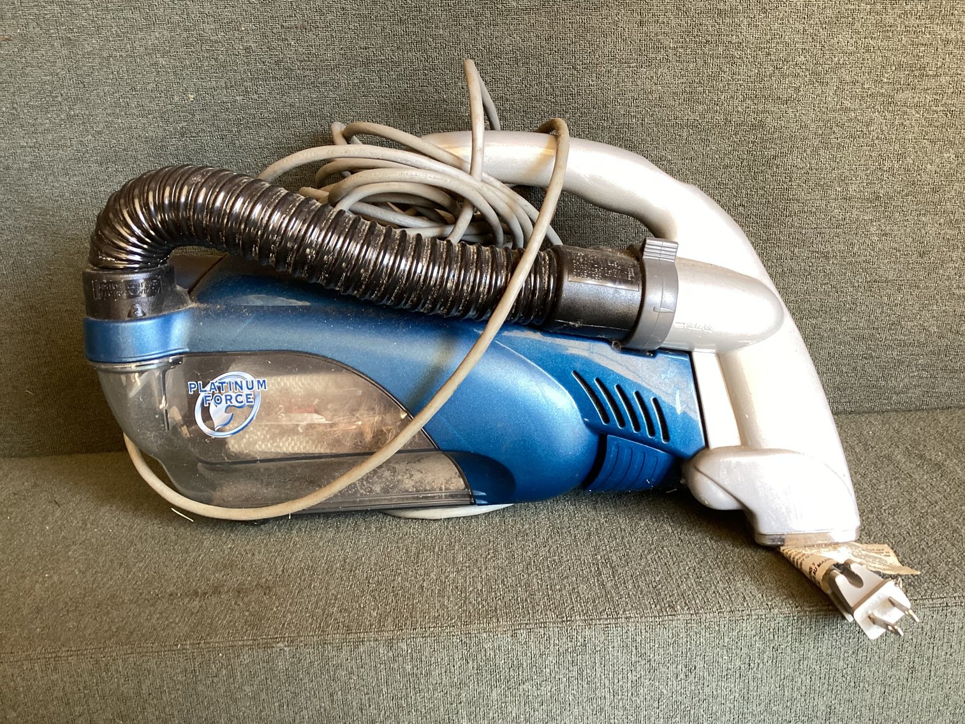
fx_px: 864
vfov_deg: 45.4
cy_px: 362
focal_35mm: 31
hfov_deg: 58.3
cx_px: 482
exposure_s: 1/50
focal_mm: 3.3
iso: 125
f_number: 2.4
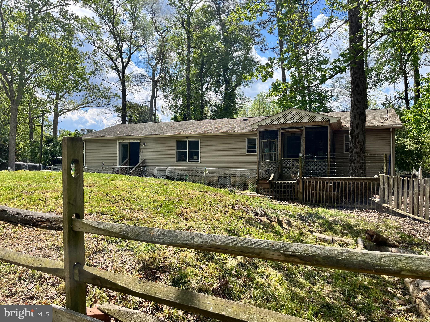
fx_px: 323
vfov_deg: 53.1
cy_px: 161
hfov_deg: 67.3
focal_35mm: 26
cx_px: 215
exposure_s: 1/2513
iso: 50
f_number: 1.6
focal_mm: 5.1
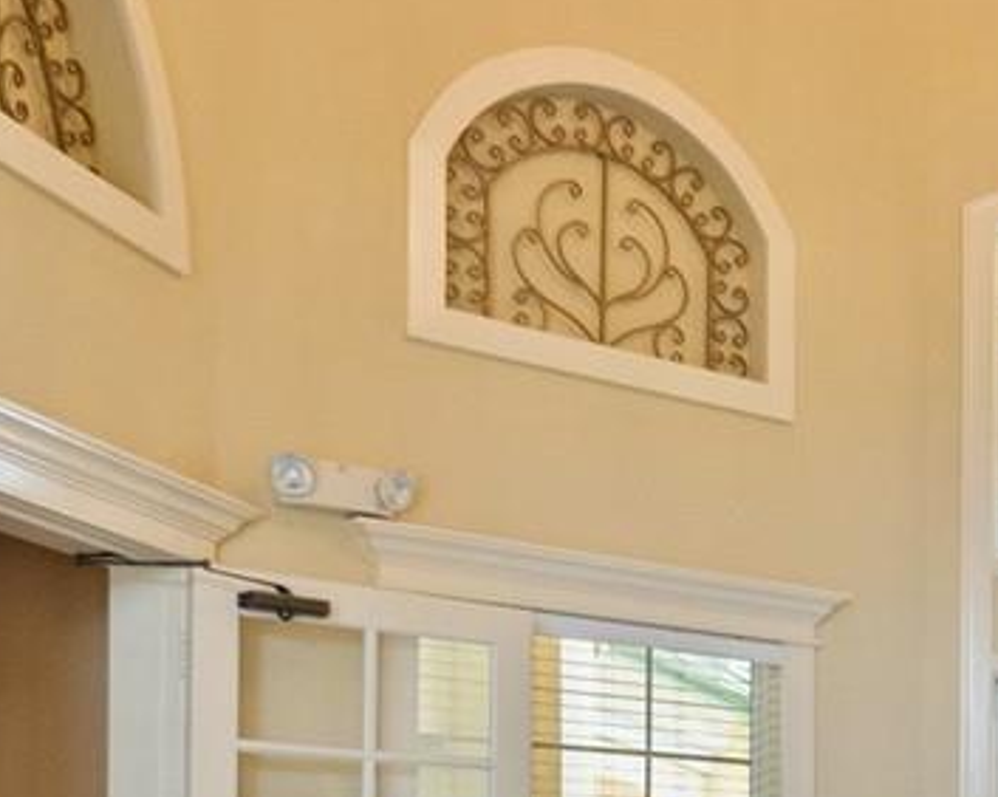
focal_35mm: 62
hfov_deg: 26.3
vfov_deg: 22.4
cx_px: 1267
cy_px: 996
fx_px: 1830
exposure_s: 1/60
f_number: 4
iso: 200
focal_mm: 7
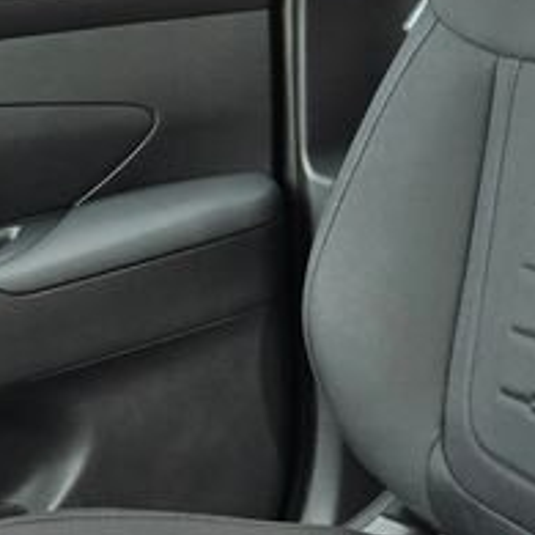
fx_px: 1871
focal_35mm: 107
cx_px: 936
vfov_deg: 16.1
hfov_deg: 14.5
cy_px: 447
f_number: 1.7
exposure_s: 1/180
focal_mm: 6.3
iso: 100
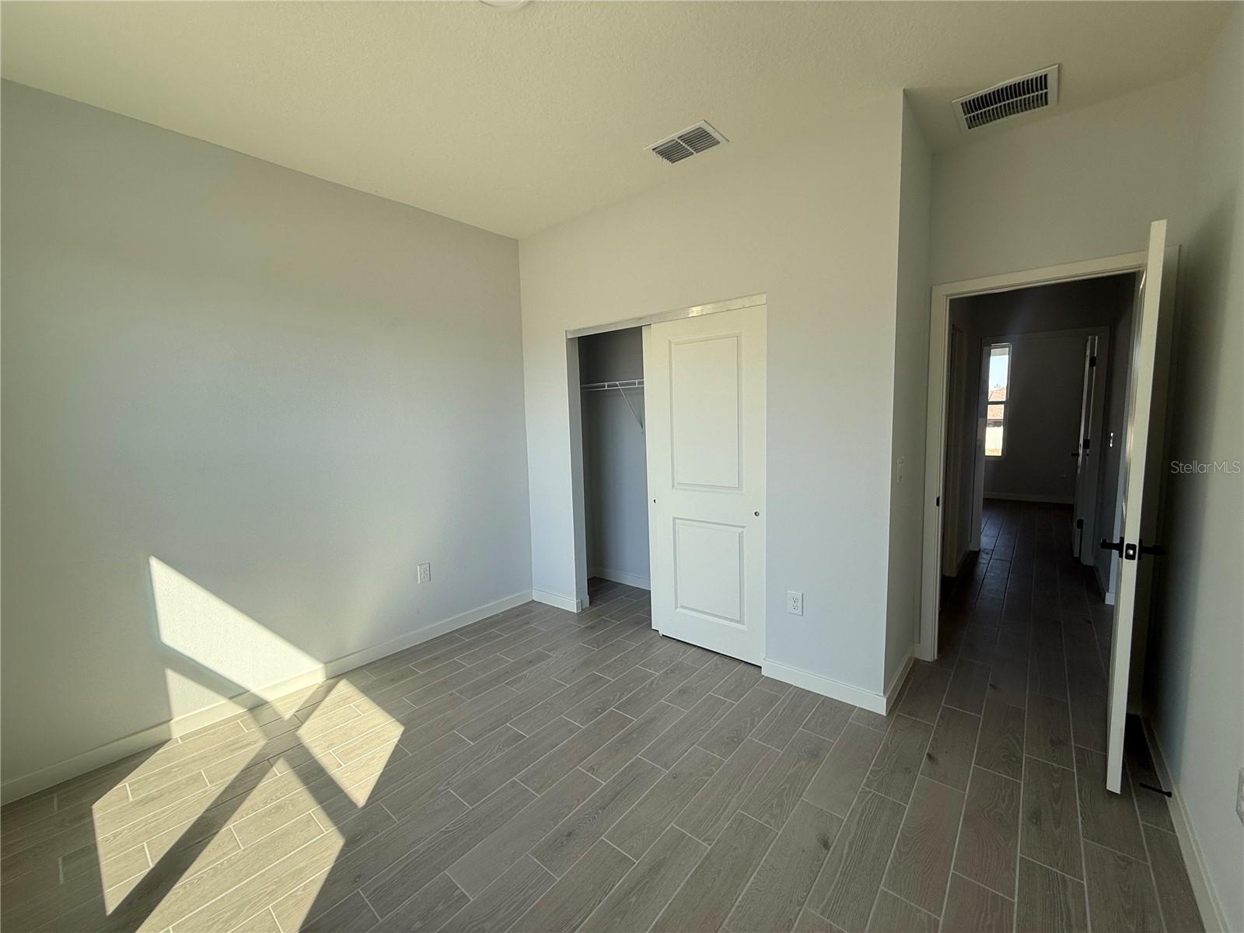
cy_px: 466
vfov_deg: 85.7
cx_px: 622
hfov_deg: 102.1
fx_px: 503
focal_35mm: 14
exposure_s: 1/171
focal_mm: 2.22
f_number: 2.2
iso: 50
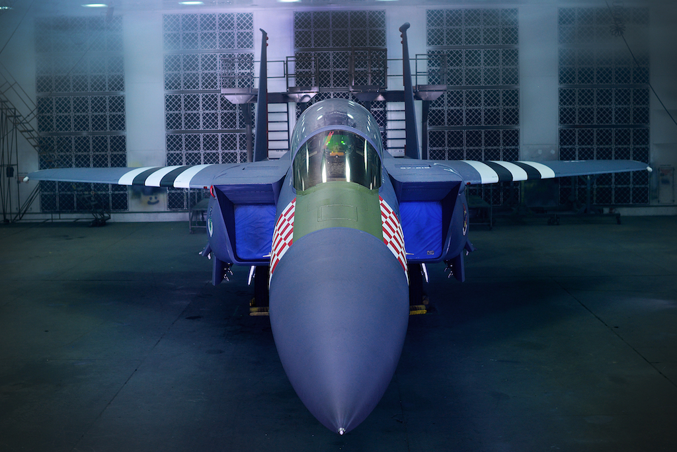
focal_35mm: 35
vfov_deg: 37.9
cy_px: 226
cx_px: 338
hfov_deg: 54.4
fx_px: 659
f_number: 2.5
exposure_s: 1/320
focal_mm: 35
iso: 500
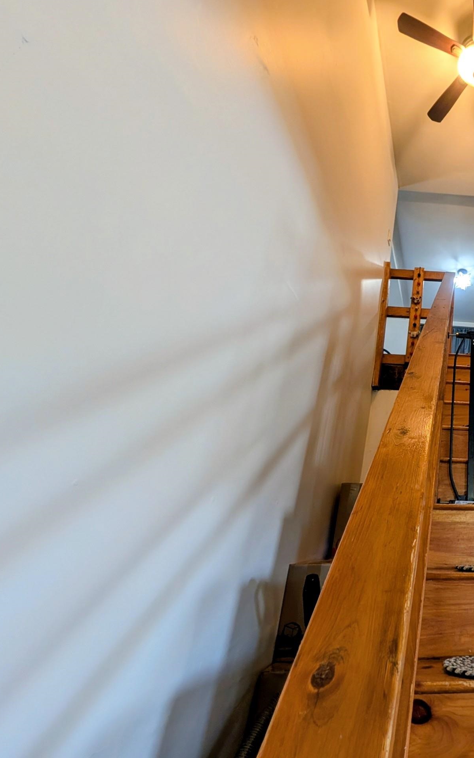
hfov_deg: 51.7
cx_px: 491
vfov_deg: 94.4
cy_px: 379
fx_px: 351
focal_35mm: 17
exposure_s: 1/30
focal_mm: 2.02
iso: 89
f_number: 1.7
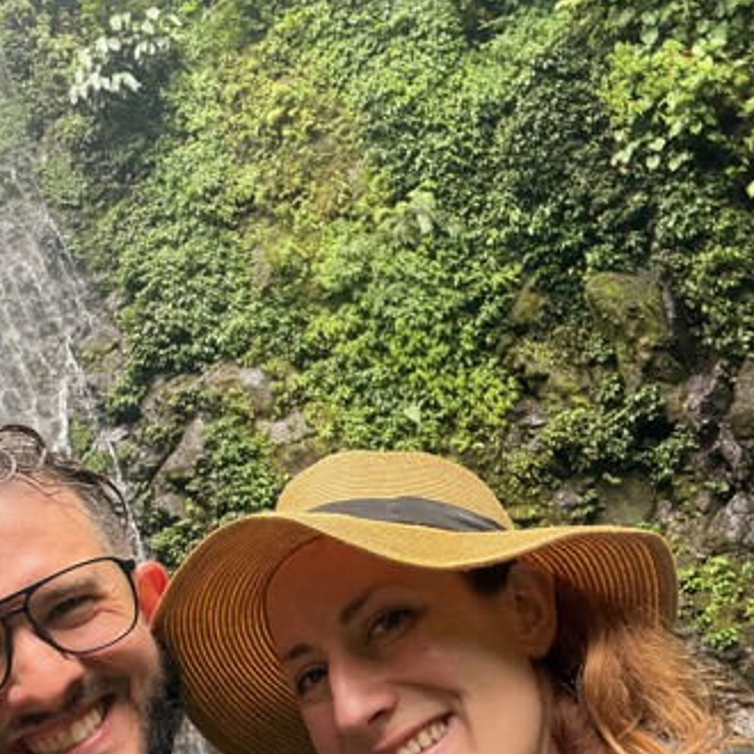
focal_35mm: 37
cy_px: 484
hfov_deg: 43.8
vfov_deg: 44.5
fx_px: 912
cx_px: 212
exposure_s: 1/84
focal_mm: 2.69
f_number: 1.9
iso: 80
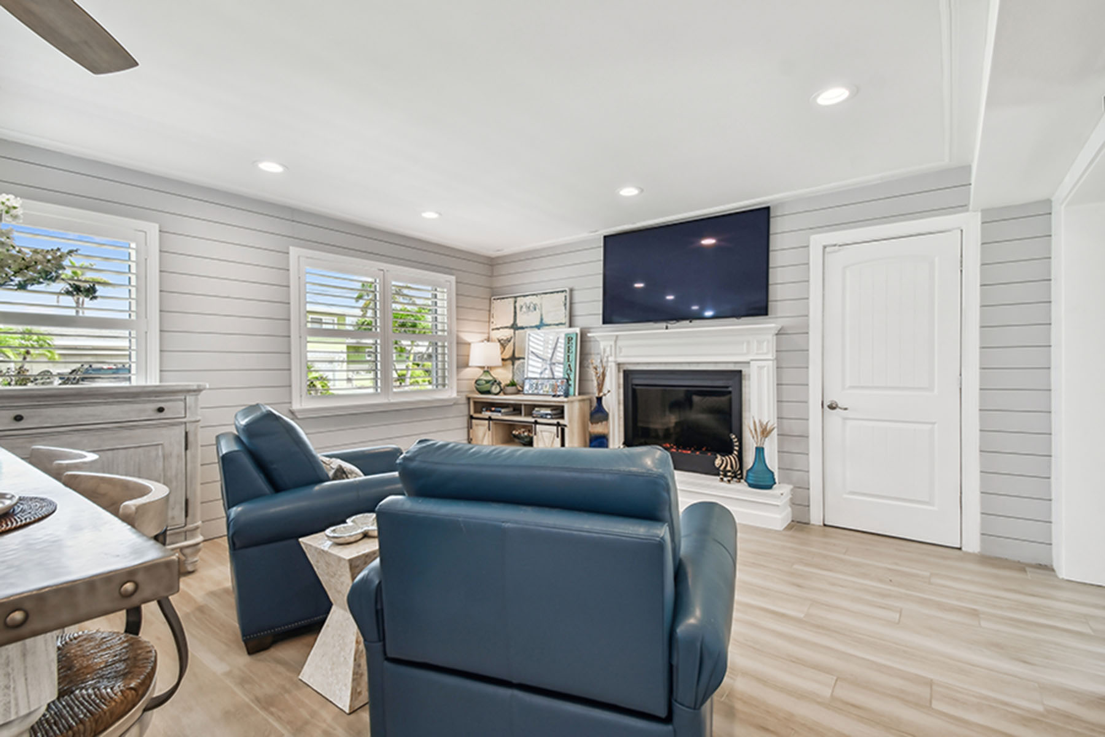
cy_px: 368
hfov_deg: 100.4
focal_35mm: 15
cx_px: 552
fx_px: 460
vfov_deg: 77.3
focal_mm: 10
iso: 100
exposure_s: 1/80
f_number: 7.1
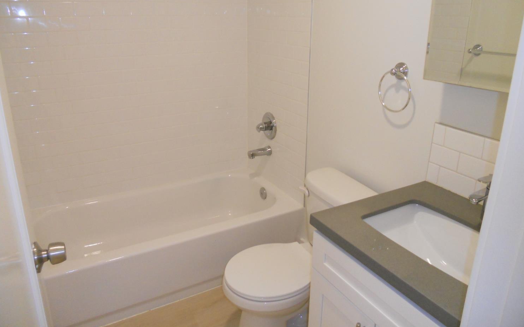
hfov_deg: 64.6
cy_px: 145
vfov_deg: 43.1
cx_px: 265
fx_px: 414
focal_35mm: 29
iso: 320
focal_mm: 4.9
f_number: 3.2
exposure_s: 1/30
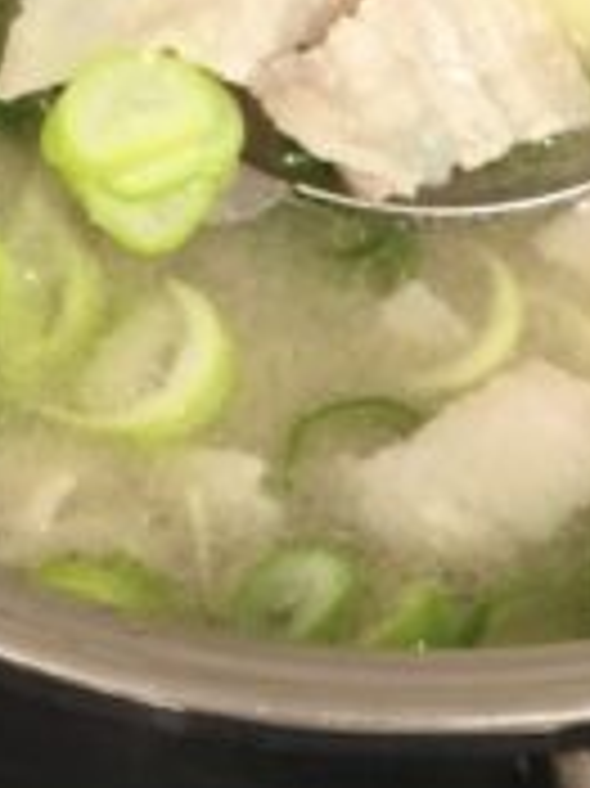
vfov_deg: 9.9
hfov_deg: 7.8
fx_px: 4323
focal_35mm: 190
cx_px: 473
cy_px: -585
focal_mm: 6
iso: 100
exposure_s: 1/40
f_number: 2.4
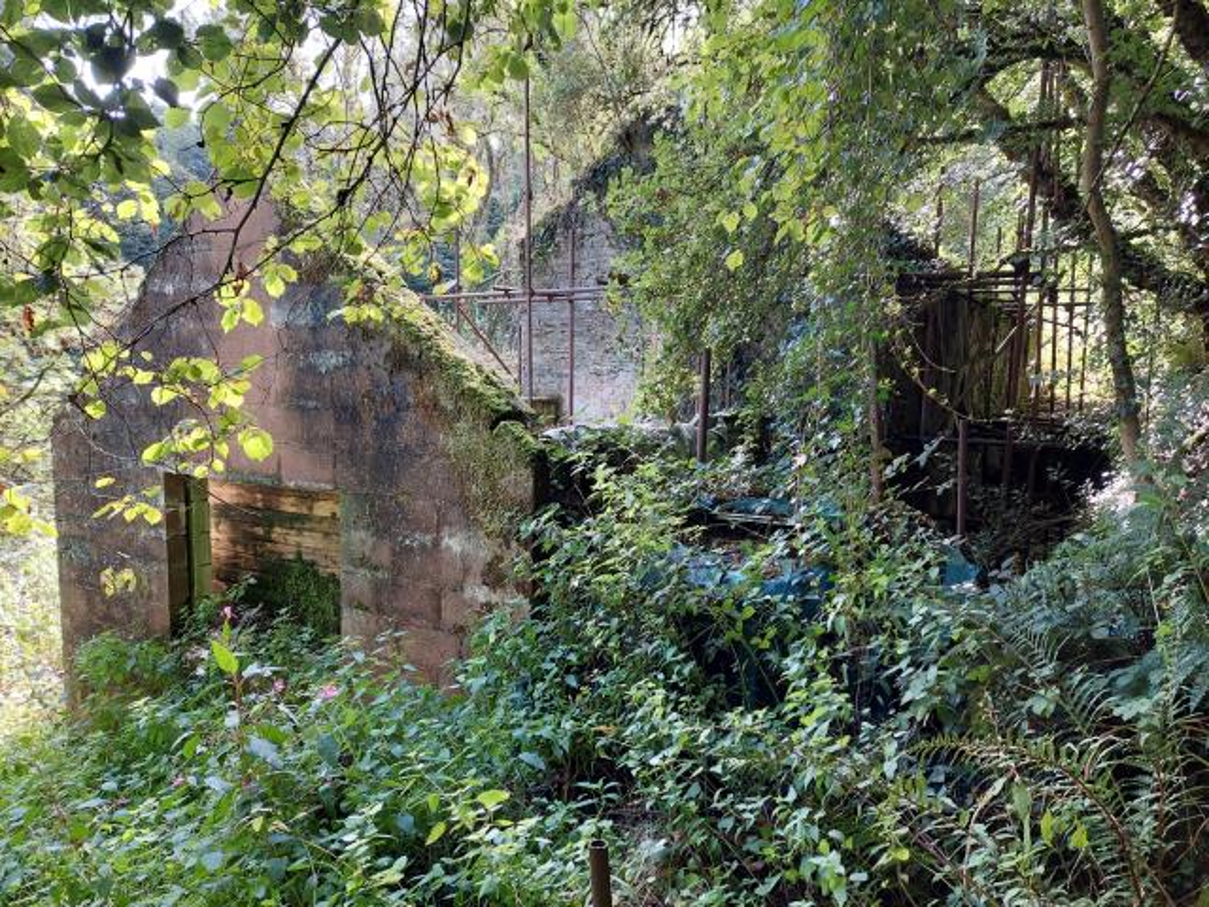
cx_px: 604
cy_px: 454
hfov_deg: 71.6
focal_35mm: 24
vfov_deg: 56.8
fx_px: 838
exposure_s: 1/50
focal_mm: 5.23
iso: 64
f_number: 1.8
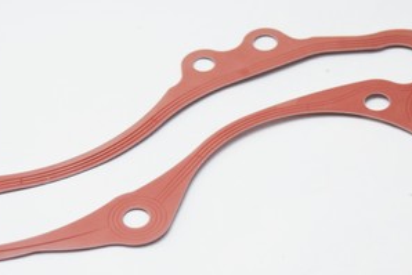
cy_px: 227
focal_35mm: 129
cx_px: 200
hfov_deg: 15.9
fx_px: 1477
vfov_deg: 10.6
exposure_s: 1/60
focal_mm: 40
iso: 1250
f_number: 4.8
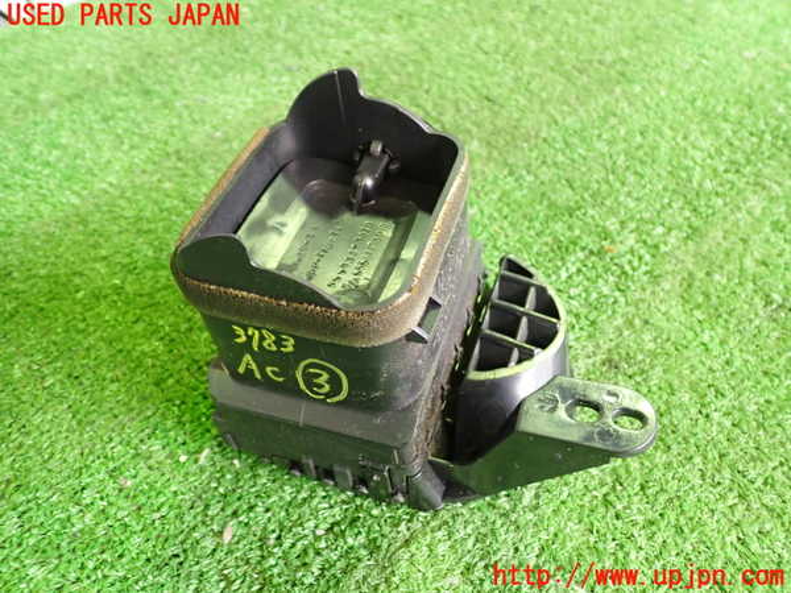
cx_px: 396
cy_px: 296
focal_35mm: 30
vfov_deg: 46.8
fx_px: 686
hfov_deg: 60.0
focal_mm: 5.4
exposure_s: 1/30
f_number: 2.3
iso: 500
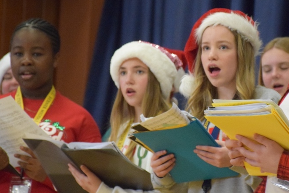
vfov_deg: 5.4
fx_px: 2031
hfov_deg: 8.1
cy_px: 95
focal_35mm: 253
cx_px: 181
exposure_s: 1/60
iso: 6400
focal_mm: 112
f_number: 5.6
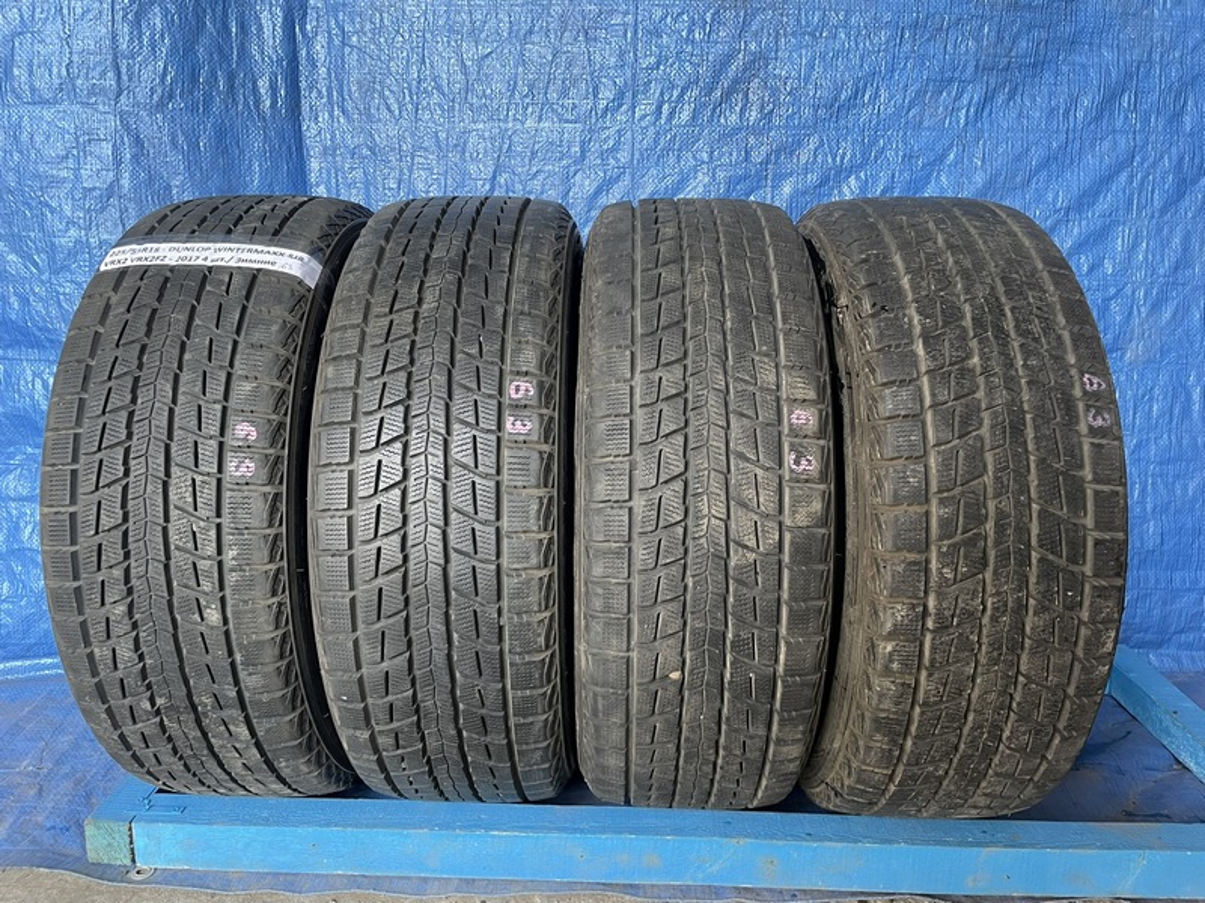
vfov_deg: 53.1
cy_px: 452
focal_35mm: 26
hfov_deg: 67.3
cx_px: 602
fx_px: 905
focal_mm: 4.2
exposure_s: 1/75
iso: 125
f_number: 1.6
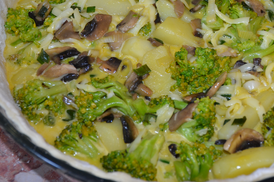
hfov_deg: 22.5
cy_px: 46
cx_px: 188
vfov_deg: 15.1
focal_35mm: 90
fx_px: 685
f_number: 4.2
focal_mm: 38
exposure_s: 1/60
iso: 450
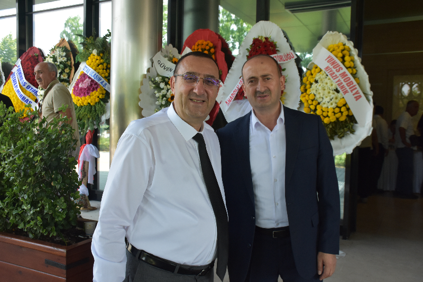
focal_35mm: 34
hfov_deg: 55.1
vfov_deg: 38.3
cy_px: 141
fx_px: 405
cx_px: 212
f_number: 7.1
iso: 800
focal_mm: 23
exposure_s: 1/200
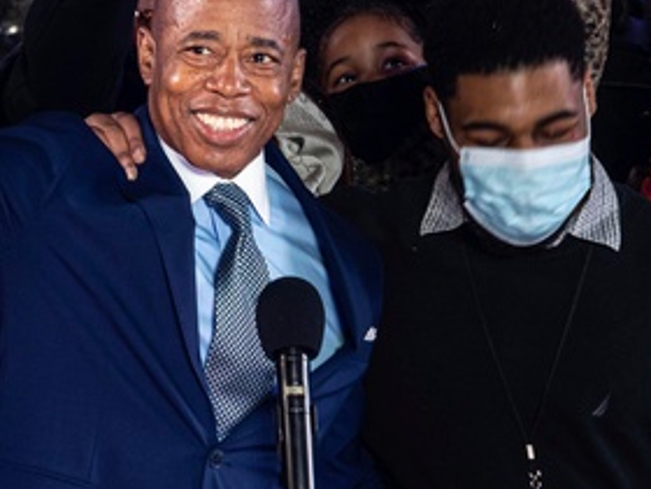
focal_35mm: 703
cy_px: 262
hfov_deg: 2.8
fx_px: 13221
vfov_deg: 2.1
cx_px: 260
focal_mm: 200
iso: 500
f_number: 8
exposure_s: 1/40
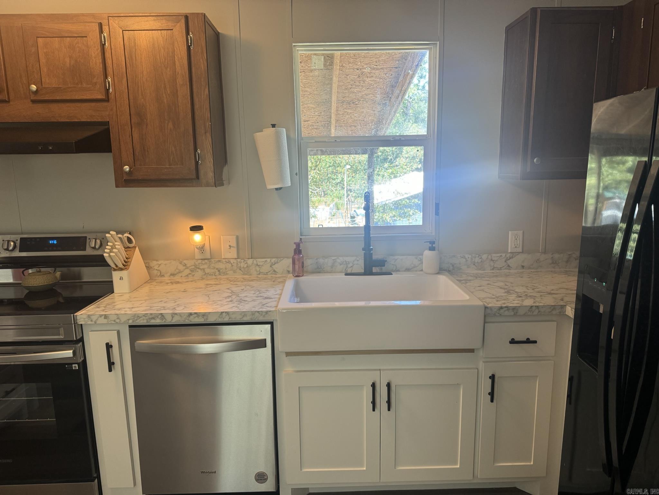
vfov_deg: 56.8
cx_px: 330
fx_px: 457
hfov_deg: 71.6
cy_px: 248
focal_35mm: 24
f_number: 1.78
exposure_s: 1/120
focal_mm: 6.76
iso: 160
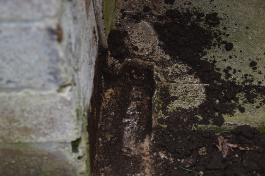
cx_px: 132
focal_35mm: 72
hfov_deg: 28.1
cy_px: 88
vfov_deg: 18.9
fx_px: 530
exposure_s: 1/60
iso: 720
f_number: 4.8
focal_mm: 48
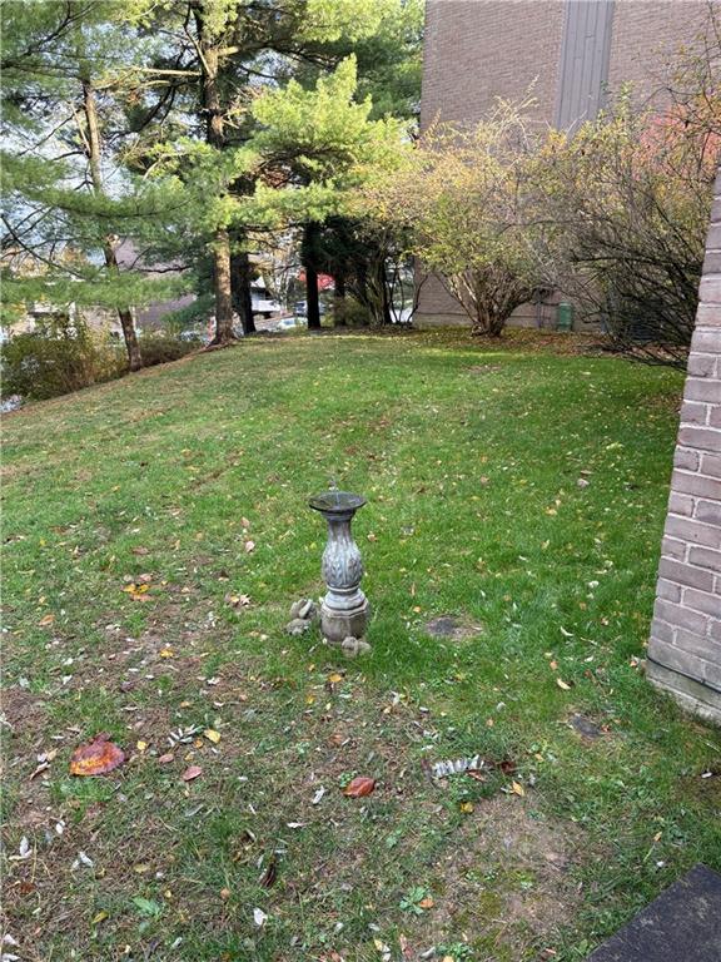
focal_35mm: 26
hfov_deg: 53.1
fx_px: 722
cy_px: 481
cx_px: 360
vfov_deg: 67.3
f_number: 1.6
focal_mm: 5.96
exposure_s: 1/134
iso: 40
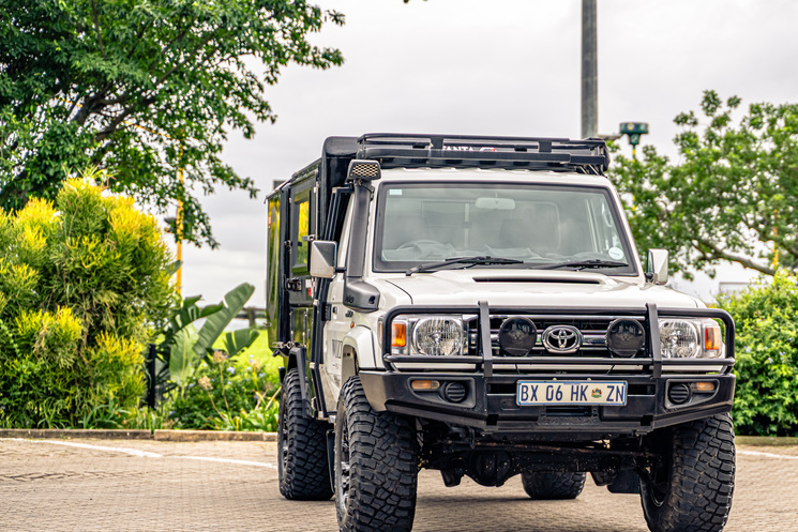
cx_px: 534
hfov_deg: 19.8
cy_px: 324
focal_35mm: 103
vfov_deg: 13.3
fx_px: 2283
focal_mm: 75
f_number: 2.8
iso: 160
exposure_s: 1/1250
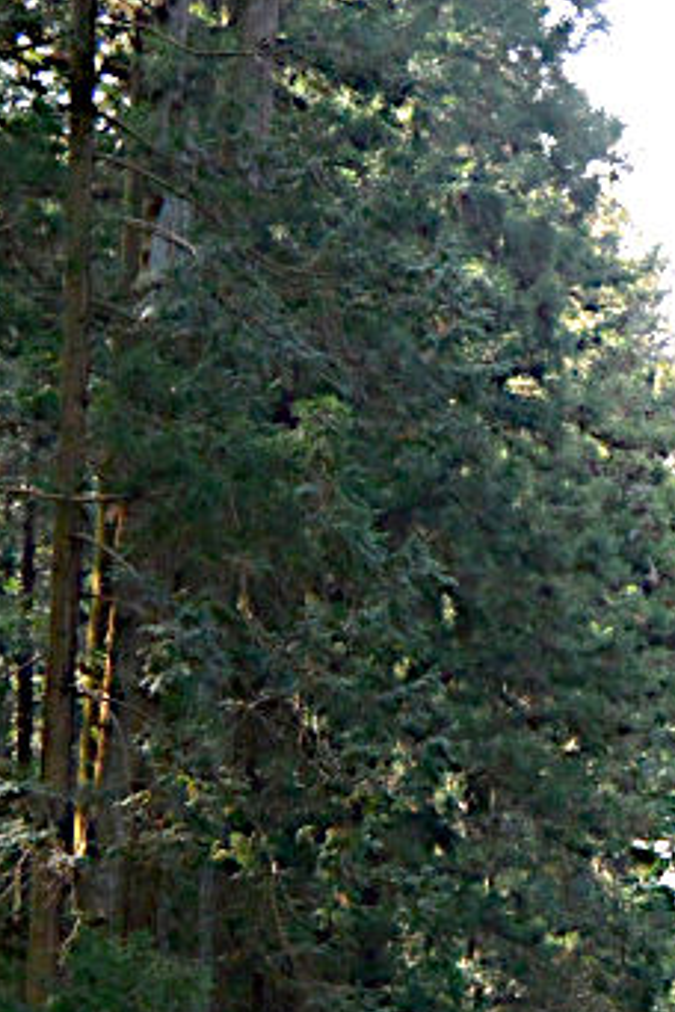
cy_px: 577
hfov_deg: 9.5
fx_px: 4022
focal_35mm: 143
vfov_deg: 14.3
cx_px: 672
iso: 400
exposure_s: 1/100
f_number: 4.8
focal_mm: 19.2
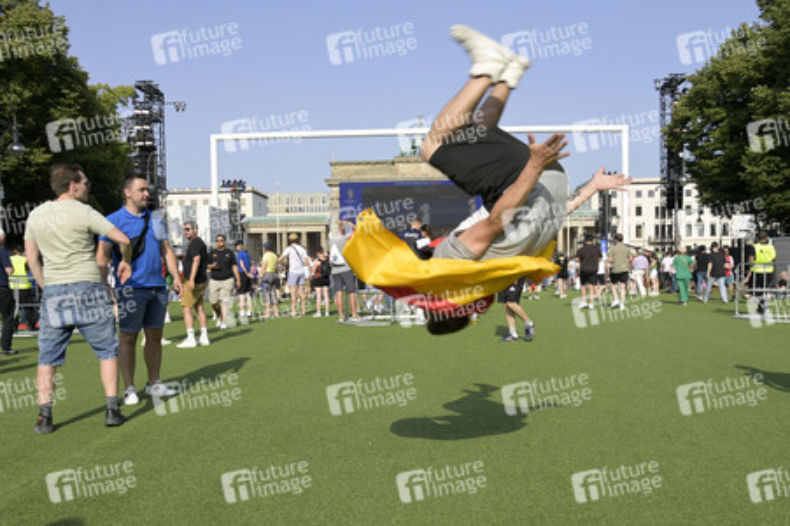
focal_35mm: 30
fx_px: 658
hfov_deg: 62.0
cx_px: 395
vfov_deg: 43.5
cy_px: 263
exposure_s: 1/250
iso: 200
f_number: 10
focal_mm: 30
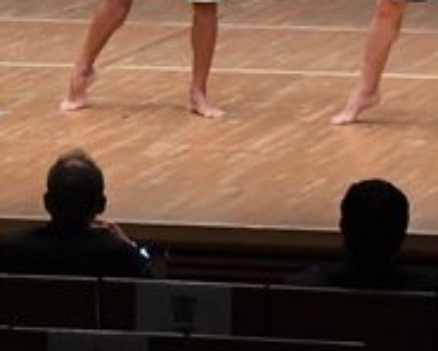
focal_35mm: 424
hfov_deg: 4.6
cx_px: 91
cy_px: -62
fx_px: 5496
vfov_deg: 3.6
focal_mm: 72
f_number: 5.6
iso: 6400
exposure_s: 1/400
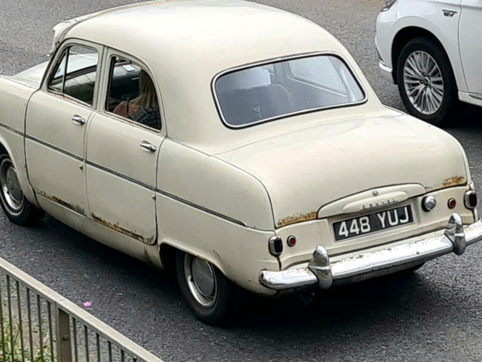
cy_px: 165
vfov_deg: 46.8
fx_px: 418
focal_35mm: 30
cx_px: 223
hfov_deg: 59.9
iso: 50
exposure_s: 1/667
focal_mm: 5.4
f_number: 1.8
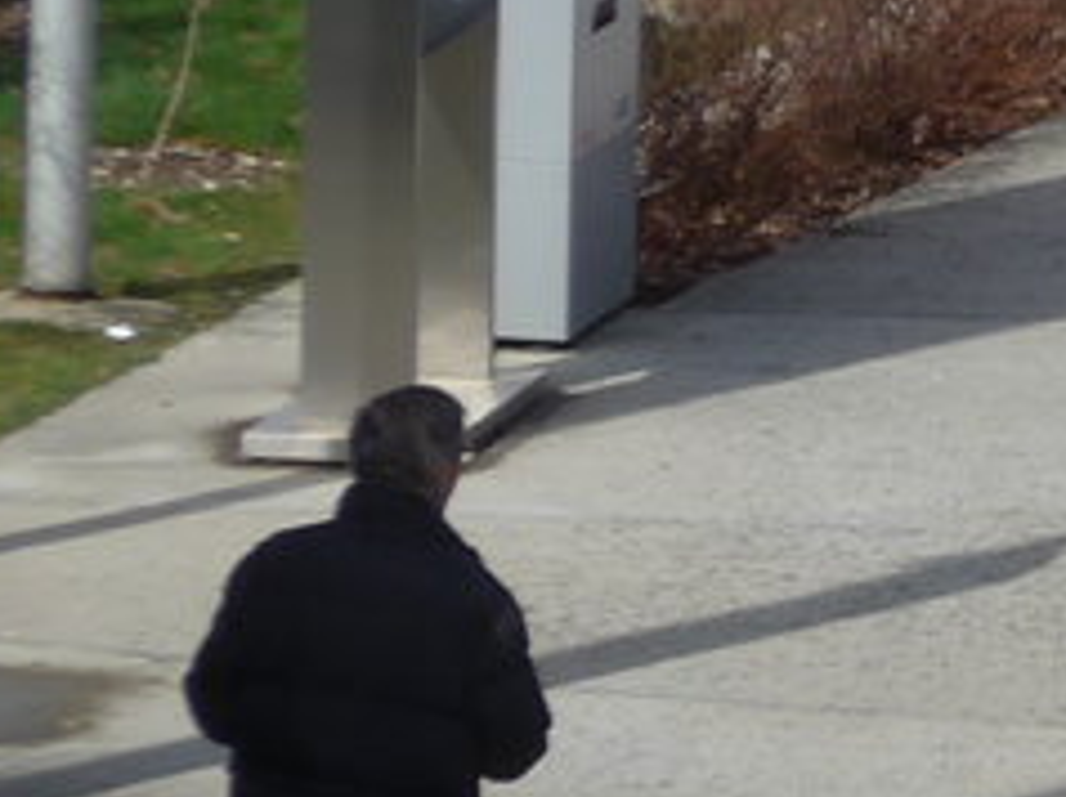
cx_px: 2647
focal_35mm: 666
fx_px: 20489
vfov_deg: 2.2
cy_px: 67
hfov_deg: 2.9
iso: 80
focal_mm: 25.7
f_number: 5.3
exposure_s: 1/640
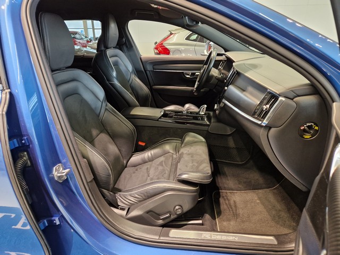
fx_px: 226
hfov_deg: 73.9
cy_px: 128
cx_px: 170
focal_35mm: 23
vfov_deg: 58.9
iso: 250
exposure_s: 1/100
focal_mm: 5.4
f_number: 1.8
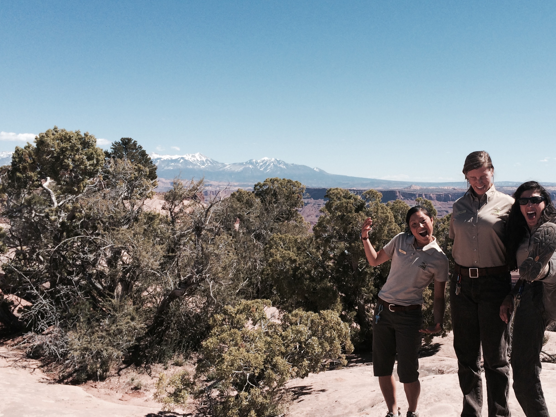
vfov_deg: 36.8
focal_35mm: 39
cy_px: 207
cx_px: 346
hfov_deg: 47.4
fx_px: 626
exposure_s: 1/2415
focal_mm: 4.15
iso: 32
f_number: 2.2
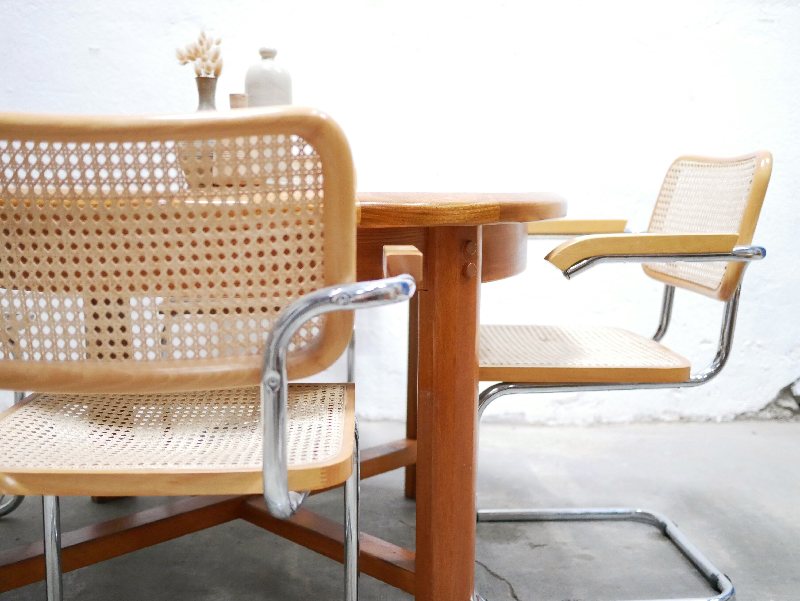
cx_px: 400
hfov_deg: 46.8
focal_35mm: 40
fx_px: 925
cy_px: 300
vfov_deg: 36.0
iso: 2500
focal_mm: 20
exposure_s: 1/60
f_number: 1.7
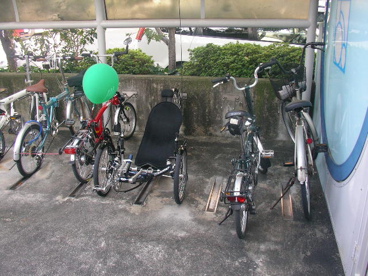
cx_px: 184
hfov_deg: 50.1
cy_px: 138
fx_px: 393
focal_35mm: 37
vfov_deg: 38.7
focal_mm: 5.7
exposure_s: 1/60
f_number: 2.8
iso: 100
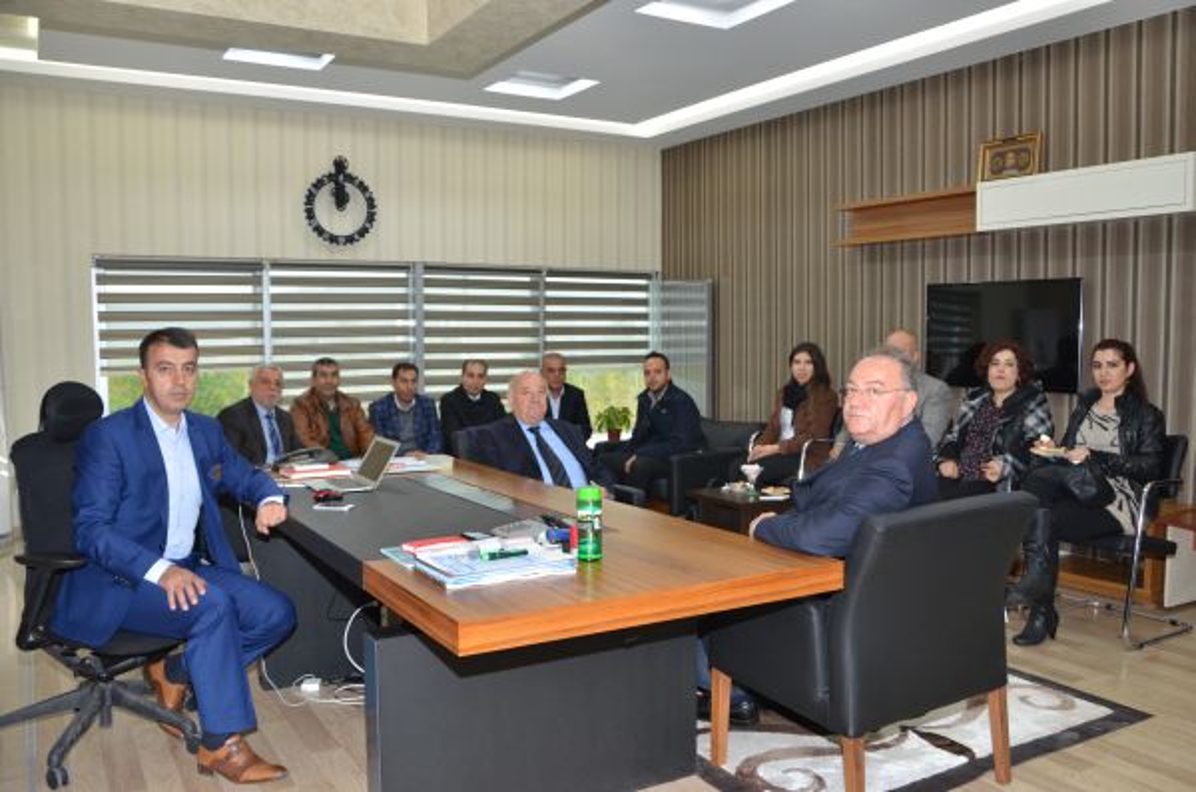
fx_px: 1044
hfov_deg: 59.6
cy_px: 396
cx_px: 598
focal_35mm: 32
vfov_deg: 41.5
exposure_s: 1/60
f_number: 4
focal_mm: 21
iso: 800
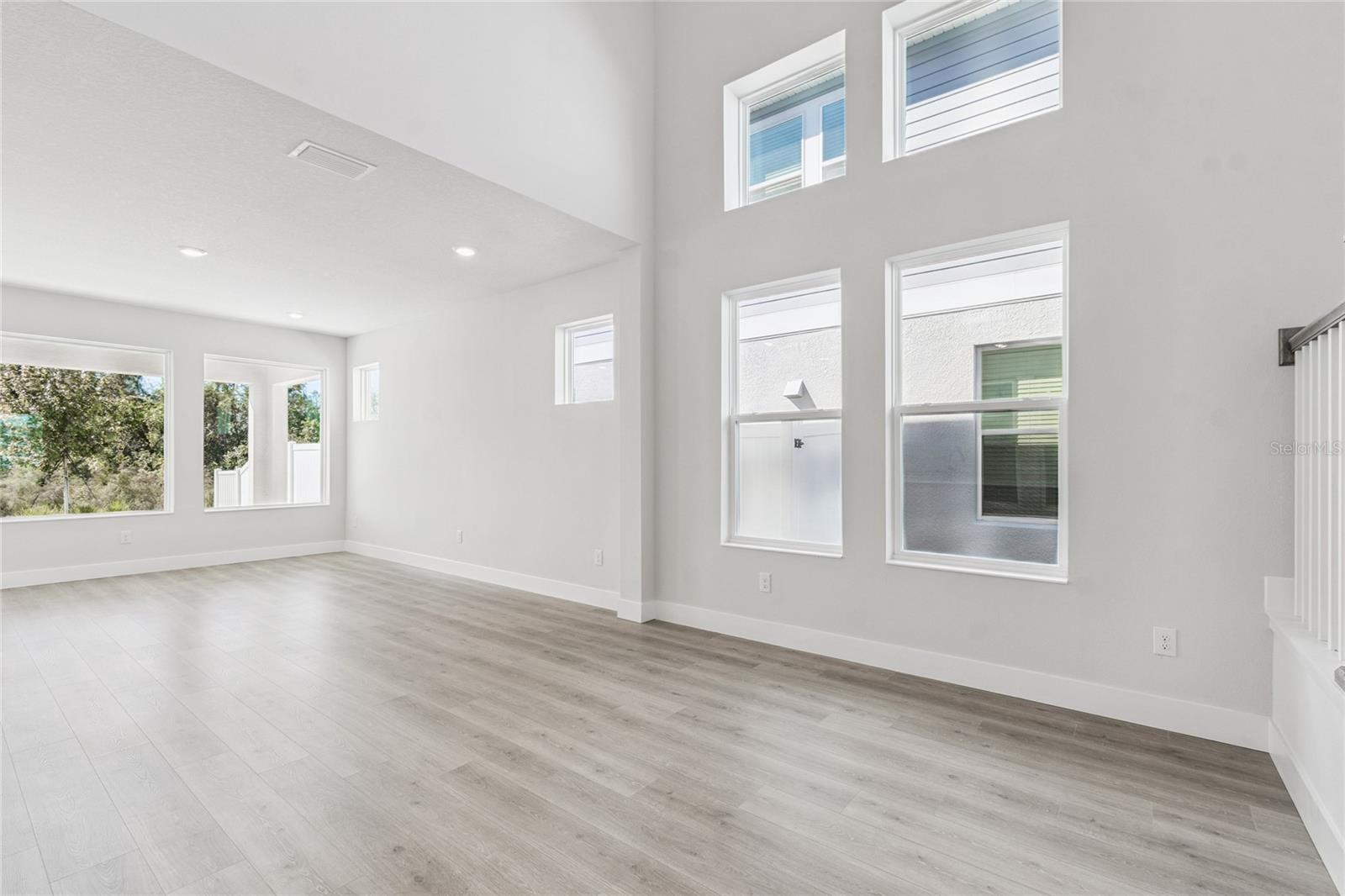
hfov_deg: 100.4
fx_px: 560
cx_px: 672
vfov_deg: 77.3
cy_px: 448
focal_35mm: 15
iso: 100
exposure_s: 1/13
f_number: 7.1
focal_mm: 10
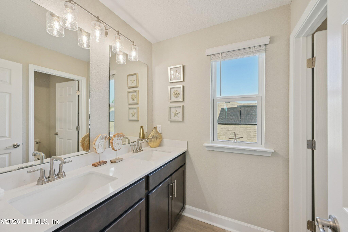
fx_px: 135
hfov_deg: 104.3
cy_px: 116
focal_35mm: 14
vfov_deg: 81.2
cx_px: 174
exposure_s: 1/20
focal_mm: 14
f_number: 8
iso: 100
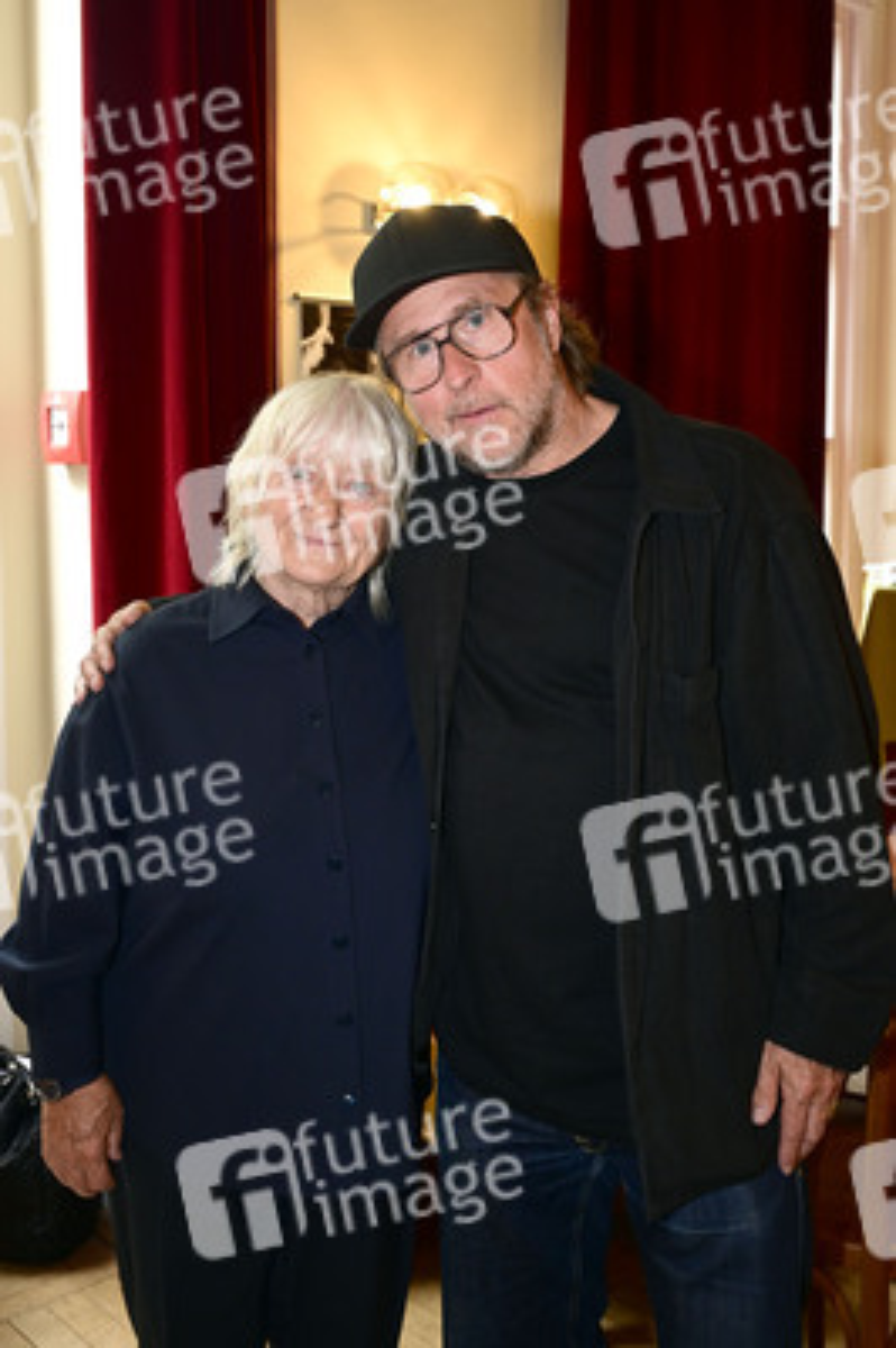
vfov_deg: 54.5
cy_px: 674
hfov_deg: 37.8
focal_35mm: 35
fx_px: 1309
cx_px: 448
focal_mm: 35
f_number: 5
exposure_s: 1/200
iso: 1250
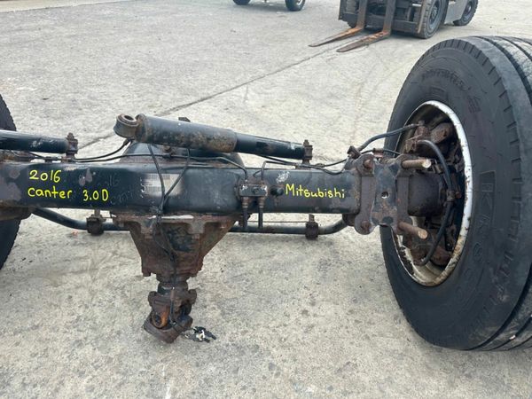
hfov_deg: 71.6
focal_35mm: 24
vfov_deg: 56.8
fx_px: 369
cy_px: 200
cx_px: 266
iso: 80
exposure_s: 1/477
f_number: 1.78
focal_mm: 6.86
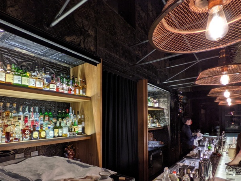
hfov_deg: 78.5
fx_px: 146
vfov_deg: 62.6
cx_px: 103
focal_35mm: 21
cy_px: 112
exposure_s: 1/24.3
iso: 204
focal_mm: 2.22
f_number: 2.2
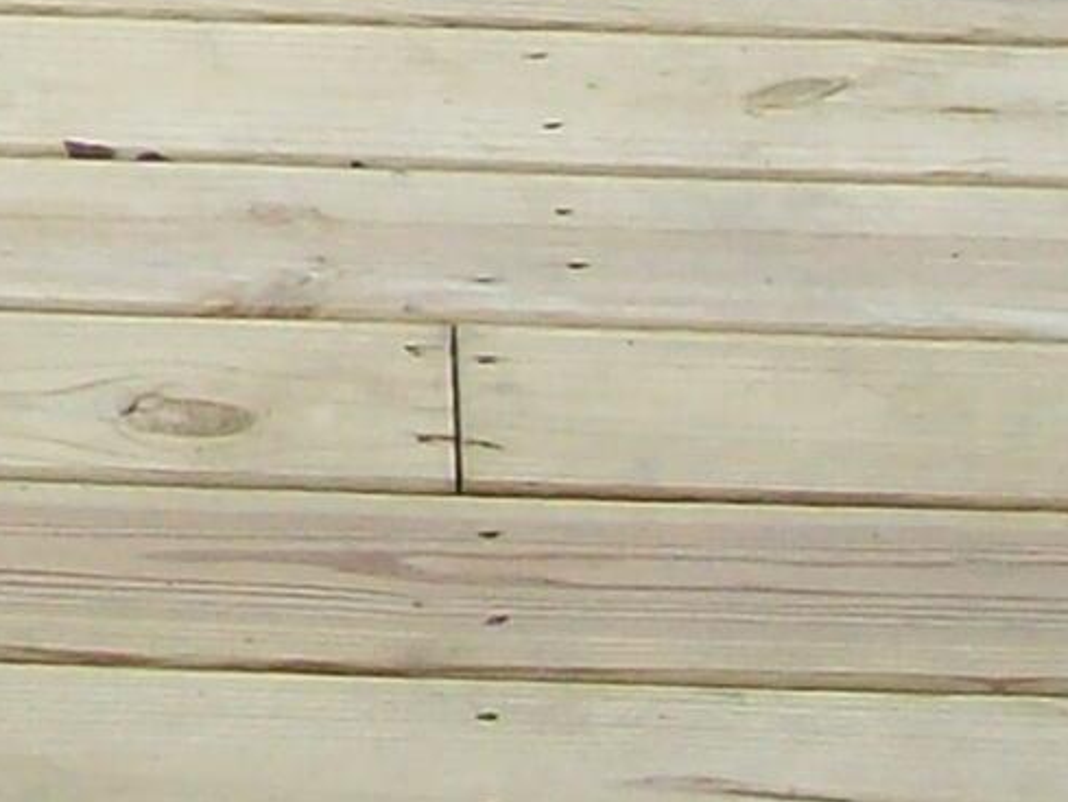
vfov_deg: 6.5
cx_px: -649
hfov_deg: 8.7
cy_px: -931
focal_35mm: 221
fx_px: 6820
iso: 80
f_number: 2.7
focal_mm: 6
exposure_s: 1/200
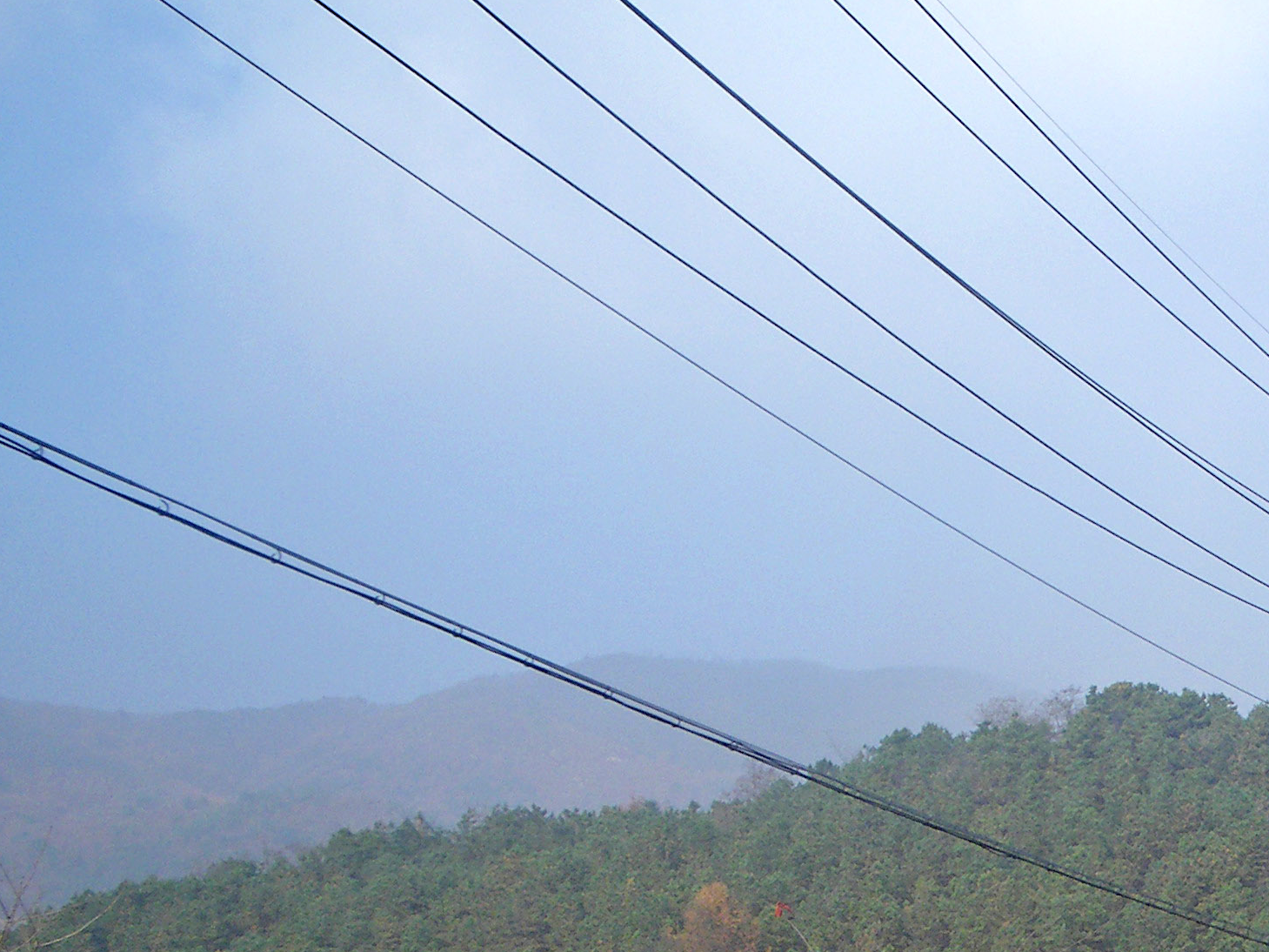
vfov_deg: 19.9
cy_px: 1089
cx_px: 1519
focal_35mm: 70
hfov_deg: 25.1
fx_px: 2566
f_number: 4.2
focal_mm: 5
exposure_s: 1/320
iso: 50
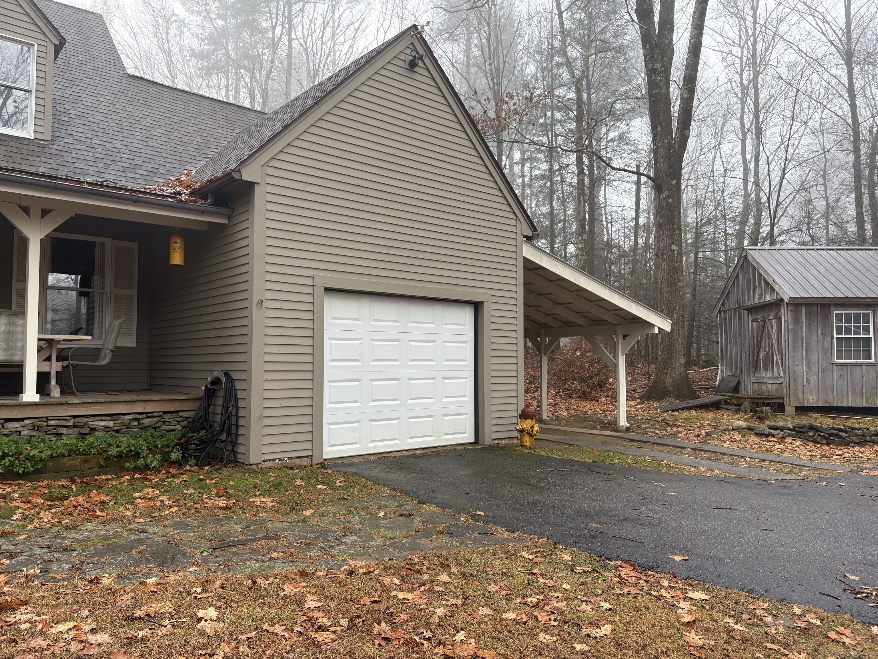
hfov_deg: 67.3
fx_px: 659
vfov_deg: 53.1
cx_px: 439
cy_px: 330
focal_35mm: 26
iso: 50
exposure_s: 1/201
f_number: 1.6
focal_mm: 5.96
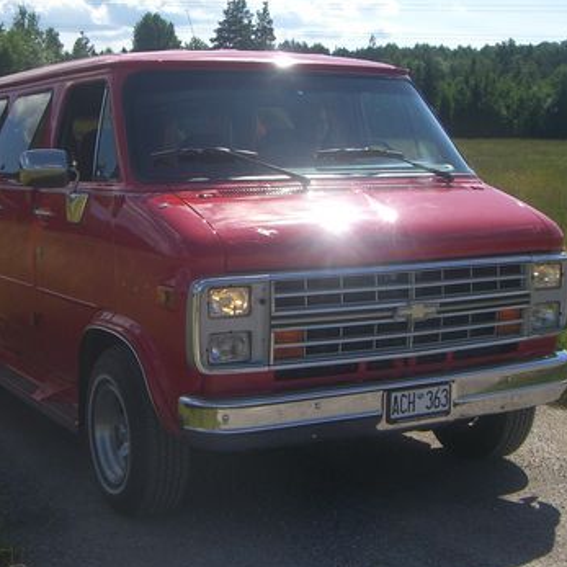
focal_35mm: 62
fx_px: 1149
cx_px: 206
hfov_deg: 27.6
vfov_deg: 27.7
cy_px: 247
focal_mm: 6.2
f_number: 4.3
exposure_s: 1/800
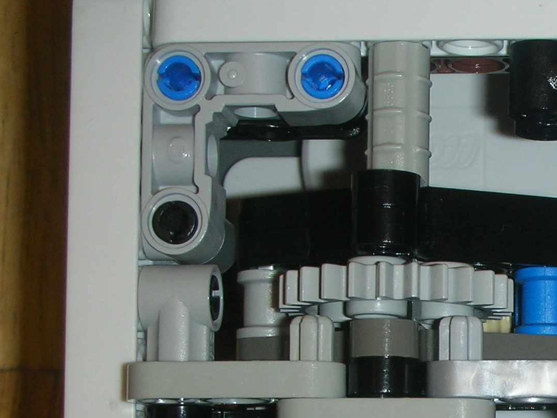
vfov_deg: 11.6
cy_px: 400
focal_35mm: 127
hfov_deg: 15.0
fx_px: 2043
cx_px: 652
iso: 50
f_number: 3.7
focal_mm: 8.8
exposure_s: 1/60.1
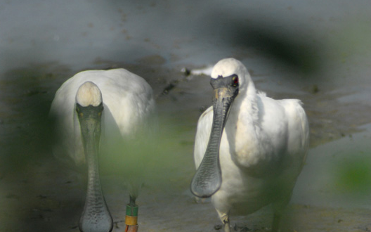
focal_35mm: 1856
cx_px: 183
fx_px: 18766
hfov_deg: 1.1
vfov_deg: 0.7
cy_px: 224
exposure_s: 1/800
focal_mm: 800
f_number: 9.5
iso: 320
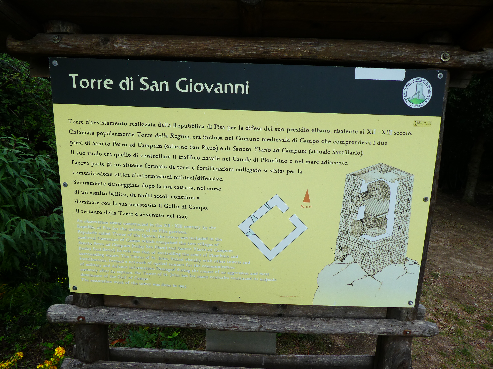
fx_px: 342
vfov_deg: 56.8
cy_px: 184
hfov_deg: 71.6
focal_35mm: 24
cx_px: 246
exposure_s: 1/400
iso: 80
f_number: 3.3
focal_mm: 4.3
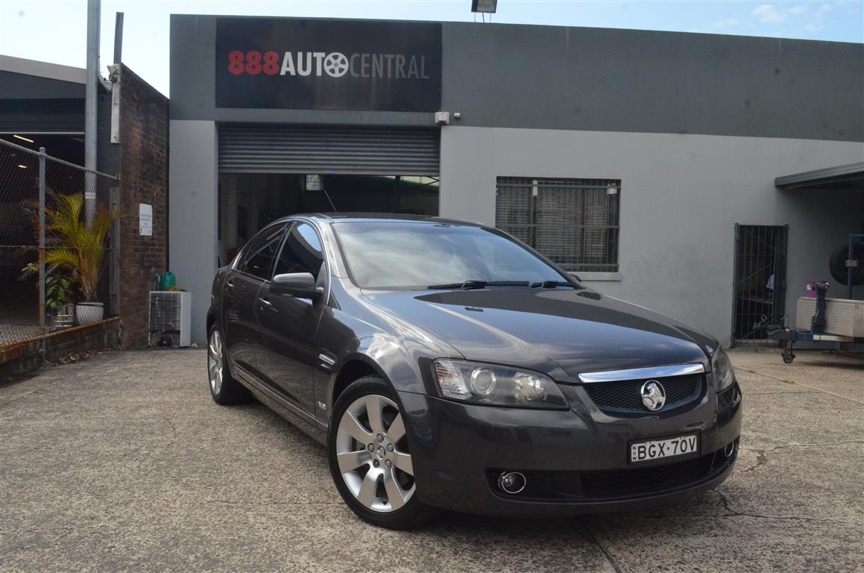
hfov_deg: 57.3
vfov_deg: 39.8
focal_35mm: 33
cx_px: 432
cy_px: 286
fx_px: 790
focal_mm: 22
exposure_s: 1/800
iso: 2000
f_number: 14
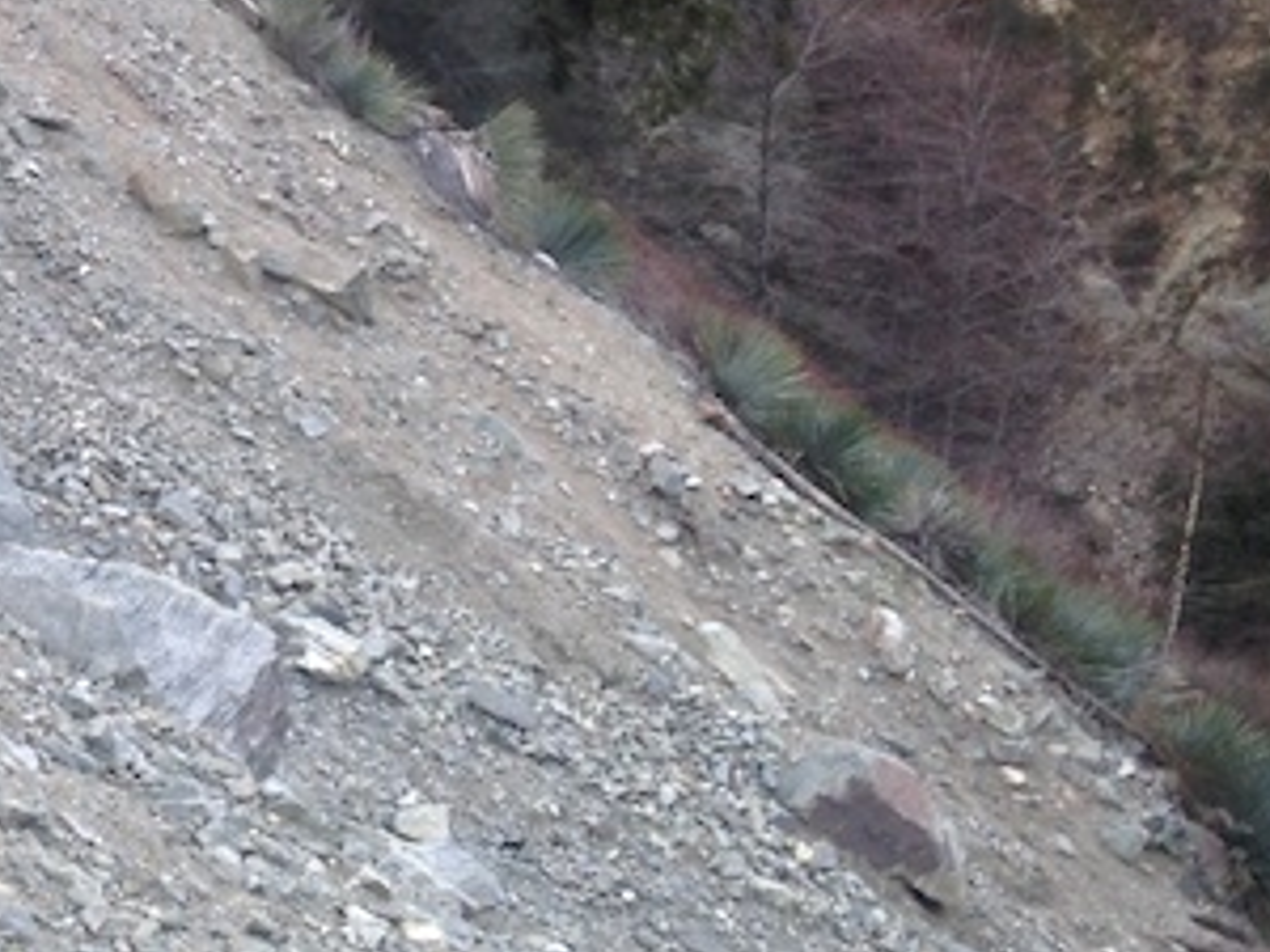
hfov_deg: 20.8
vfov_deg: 16.7
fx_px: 3229
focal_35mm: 88
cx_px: -233
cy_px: 199
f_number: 2.4
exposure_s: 1/24
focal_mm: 4.12
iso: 50
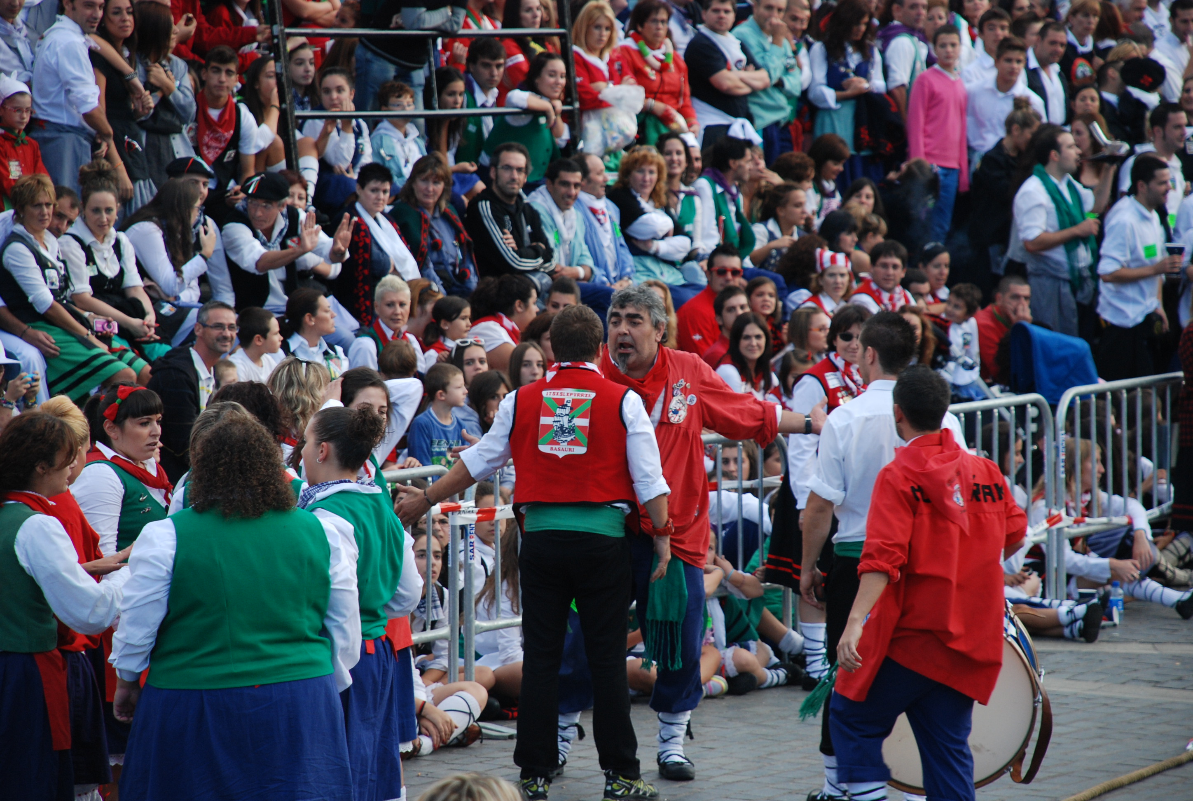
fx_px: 6724
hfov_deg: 10.1
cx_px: 596
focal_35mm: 202
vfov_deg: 6.8
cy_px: 400
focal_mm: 135
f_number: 5.6
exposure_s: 1/125
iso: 360
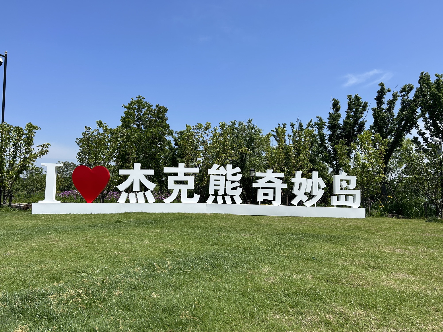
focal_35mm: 26
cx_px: 222
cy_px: 166
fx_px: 333
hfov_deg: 67.3
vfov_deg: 53.1
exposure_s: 1/5587
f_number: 1.5
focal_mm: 5.7
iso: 50
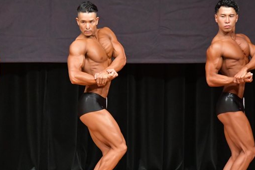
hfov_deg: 5.0
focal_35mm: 409
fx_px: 2896
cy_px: 102
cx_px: 111
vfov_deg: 3.4
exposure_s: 1/400
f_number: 5.6
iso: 6400
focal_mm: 180
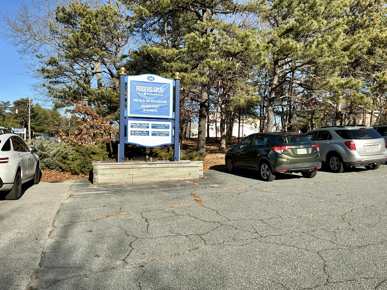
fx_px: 313
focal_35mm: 28
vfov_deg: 49.7
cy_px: 145
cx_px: 194
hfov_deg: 63.4
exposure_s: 1/556
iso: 25
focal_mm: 3
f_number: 1.8
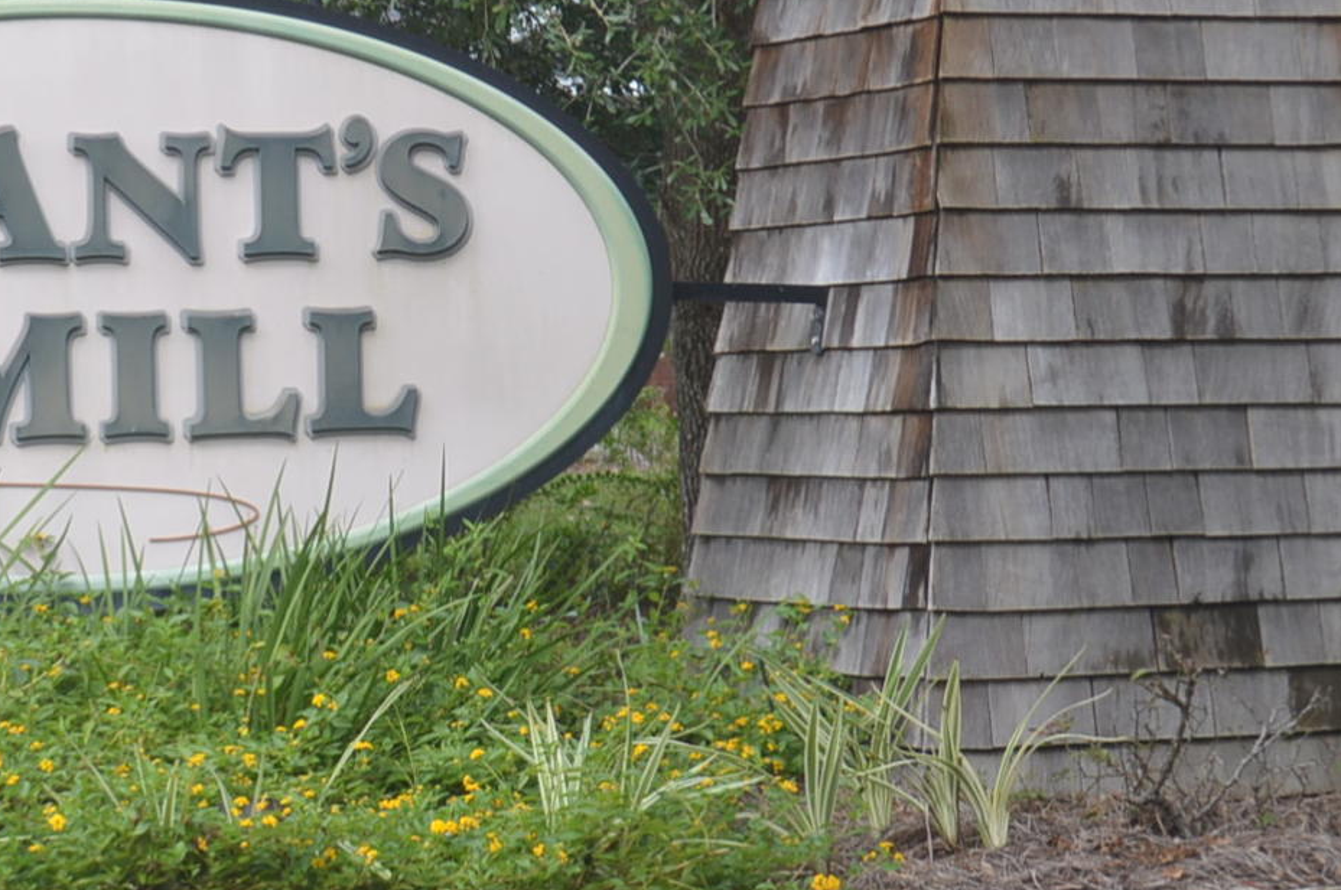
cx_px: 440
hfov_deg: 16.2
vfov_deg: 10.8
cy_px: 265
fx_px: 4688
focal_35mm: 126
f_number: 5
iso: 100
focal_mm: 26
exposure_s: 1/100
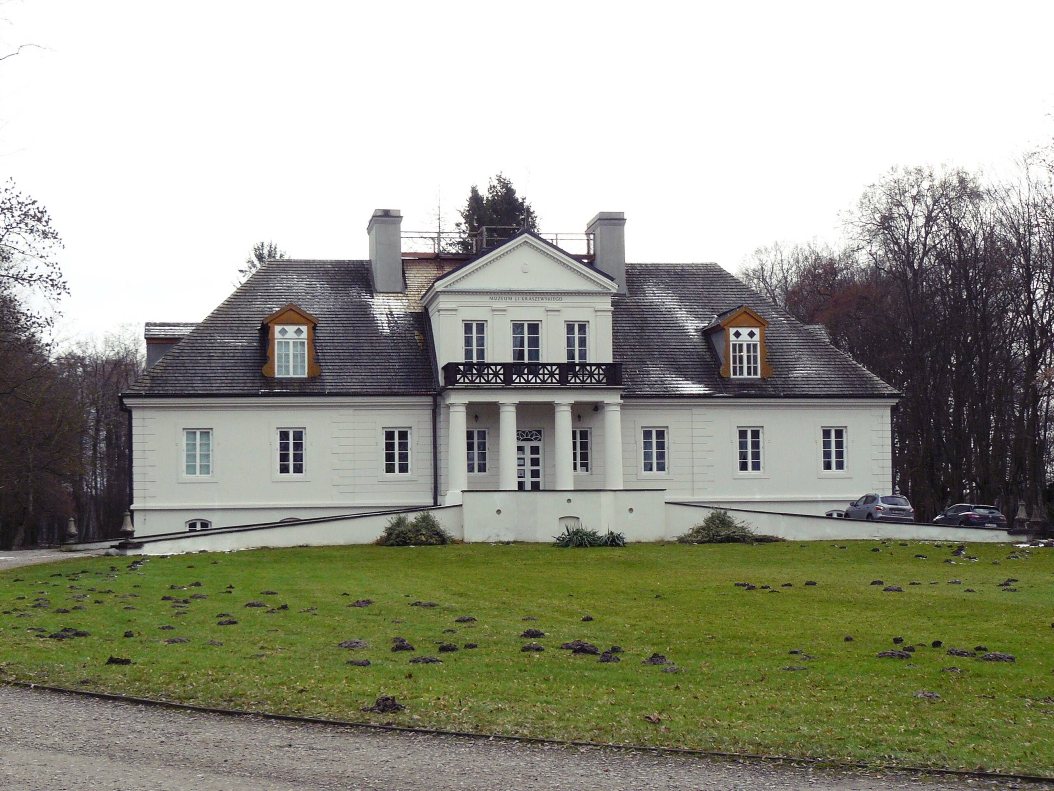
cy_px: 396
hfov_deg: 35.5
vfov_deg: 27.0
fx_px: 1644
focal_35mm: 54
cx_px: 527
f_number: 4
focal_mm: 8.9
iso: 100
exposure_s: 1/200
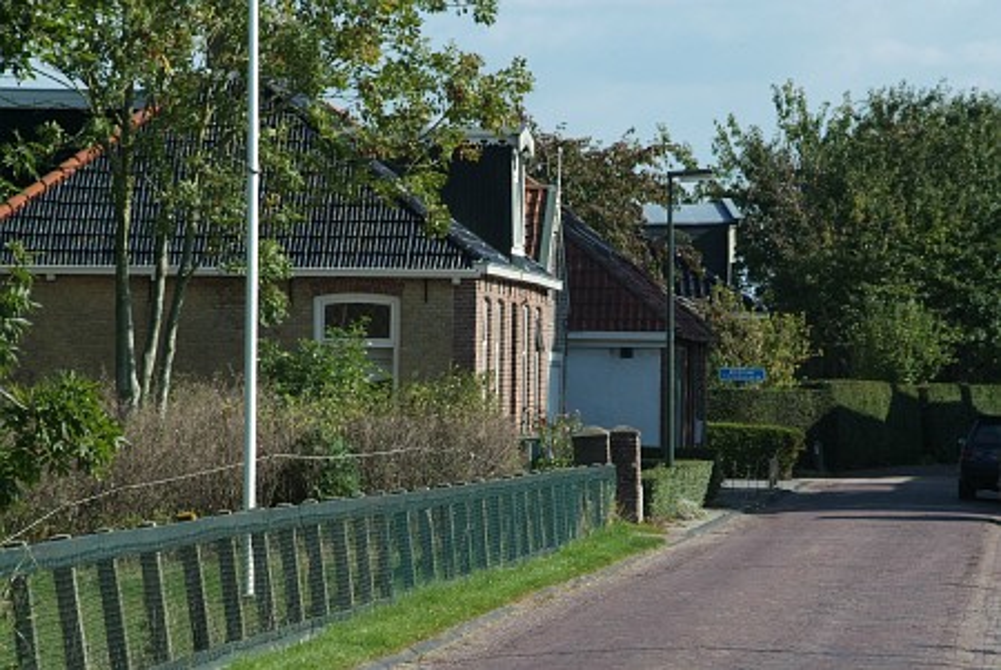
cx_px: 500
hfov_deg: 10.1
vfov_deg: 6.8
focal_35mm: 203
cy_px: 335
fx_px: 5650
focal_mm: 135
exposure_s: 1/250
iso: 400
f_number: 13
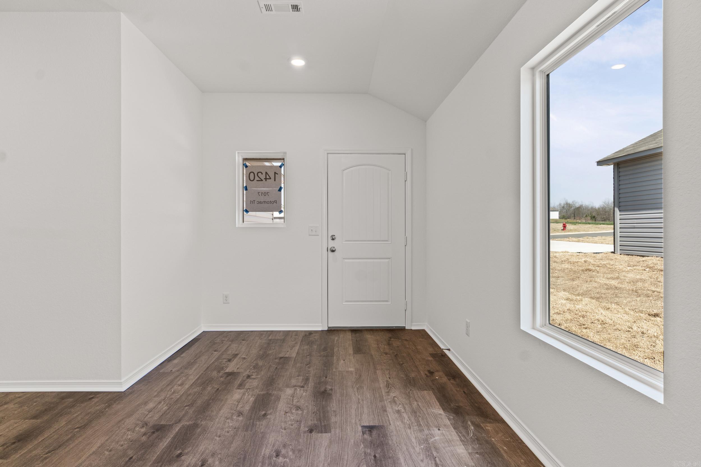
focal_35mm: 18
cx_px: 350
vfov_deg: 67.4
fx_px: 350
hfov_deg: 90.0
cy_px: 234
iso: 250
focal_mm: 12
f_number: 9
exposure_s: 1/10
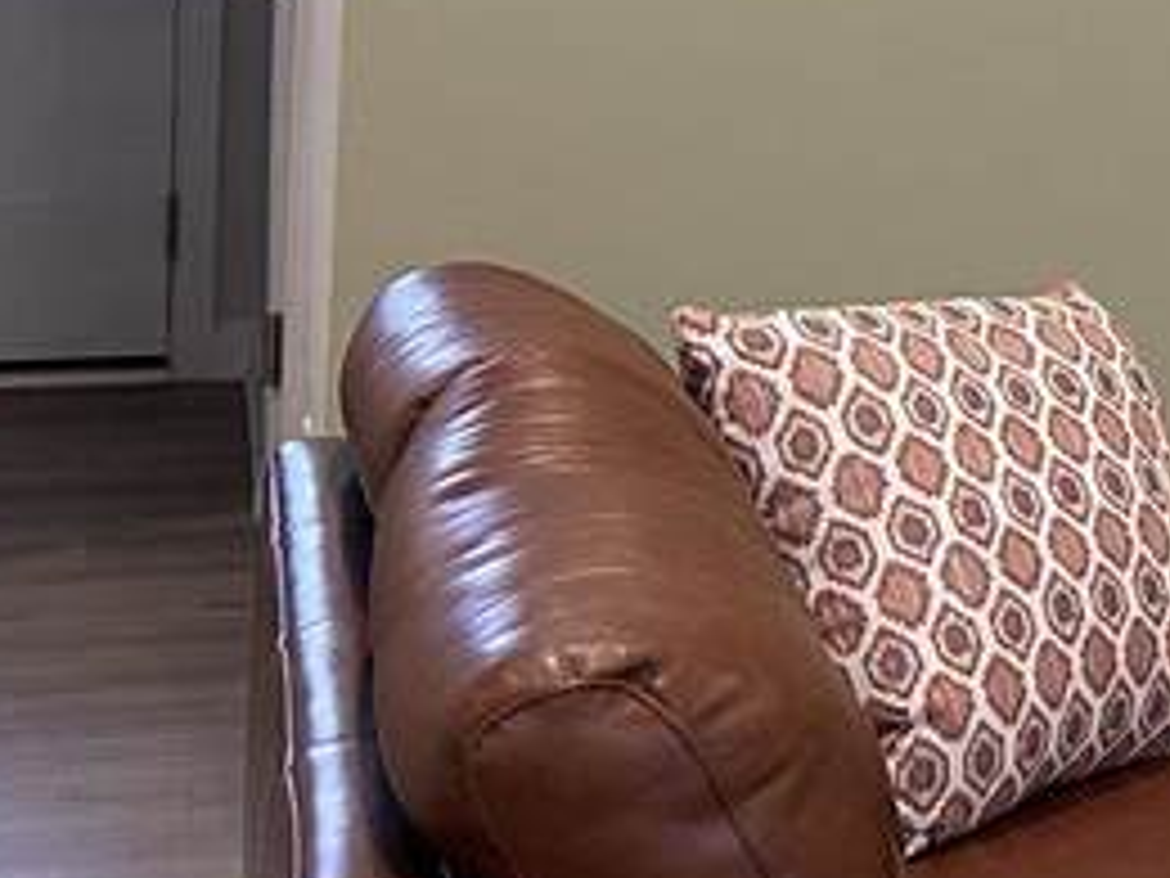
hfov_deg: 12.4
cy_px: -207
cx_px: 2750
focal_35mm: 128
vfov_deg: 11.3
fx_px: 4326
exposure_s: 1/60
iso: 125
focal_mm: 5.7
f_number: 1.5
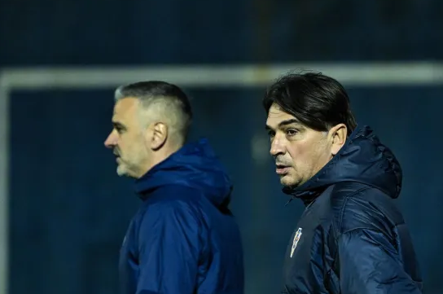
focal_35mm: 419
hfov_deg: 4.9
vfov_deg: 3.3
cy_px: 193
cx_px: 297
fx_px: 5148
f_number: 2.8
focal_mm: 200
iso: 4000
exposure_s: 1/500
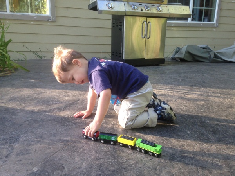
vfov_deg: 42.9
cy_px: 88
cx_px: 118
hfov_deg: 55.4
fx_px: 224
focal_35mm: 33
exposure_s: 1/120
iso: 80
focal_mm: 4.12
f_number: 2.4
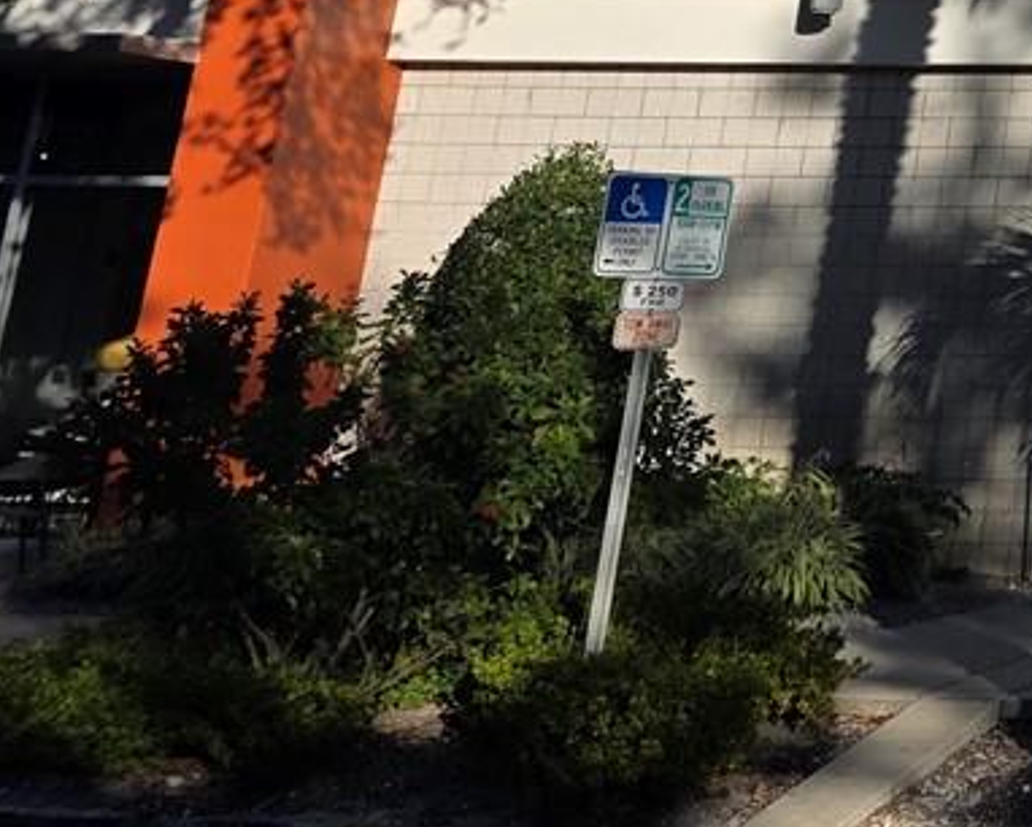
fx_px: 2873
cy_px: -662
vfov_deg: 14.4
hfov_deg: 16.3
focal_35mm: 94
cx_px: 1980
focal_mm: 6.3
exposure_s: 1/6355
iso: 80
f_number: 1.7
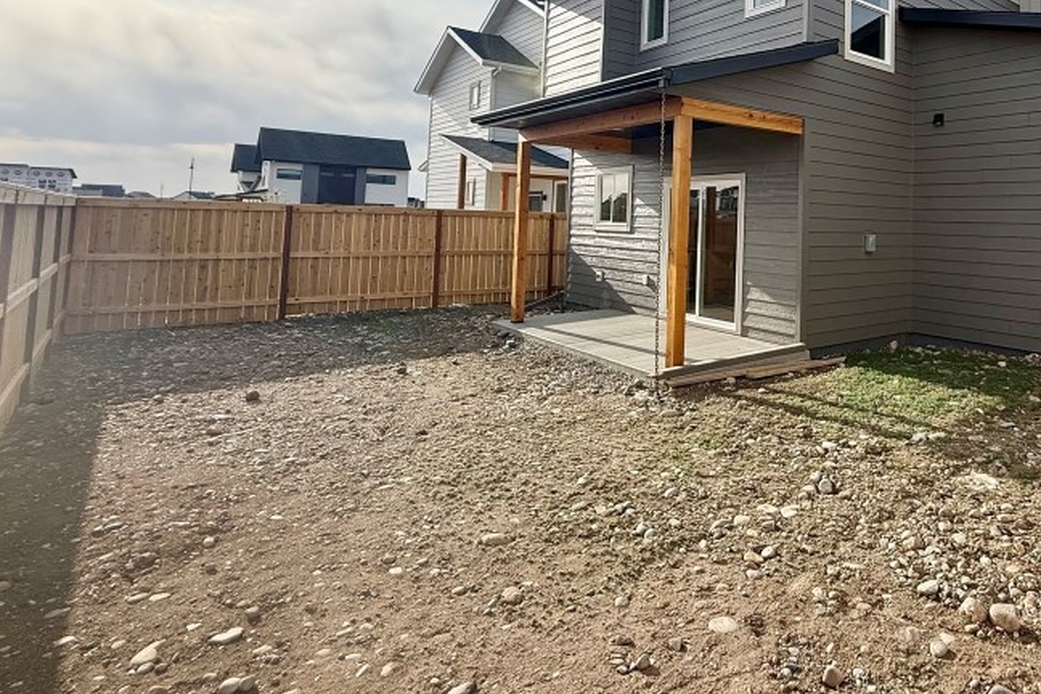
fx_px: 665
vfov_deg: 52.8
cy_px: 180
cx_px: 794
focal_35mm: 23
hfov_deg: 70.4
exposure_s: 1/1431
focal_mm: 2.22
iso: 64
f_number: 2.2
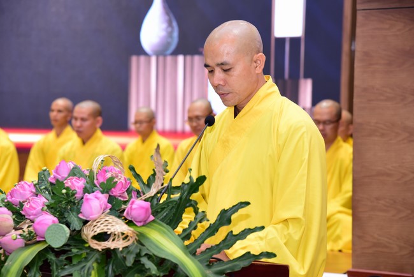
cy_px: 138
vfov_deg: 12.2
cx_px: 207
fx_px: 1289
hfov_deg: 18.3
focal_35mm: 112
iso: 1250
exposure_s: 1/50
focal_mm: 112
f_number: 5.6
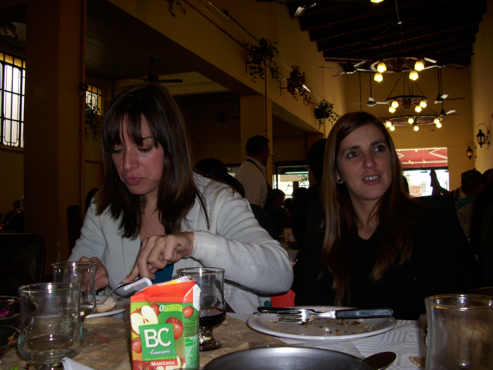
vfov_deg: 45.4
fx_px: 442
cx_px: 246
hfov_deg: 58.4
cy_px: 185
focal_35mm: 31
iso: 50
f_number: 2.8
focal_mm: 6.2
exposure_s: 1/60
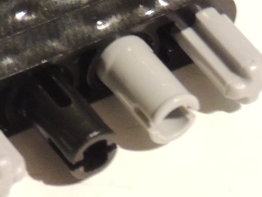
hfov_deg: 5.0
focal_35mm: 397
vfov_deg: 3.7
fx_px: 3004
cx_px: -8
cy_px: 110
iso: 800
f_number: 4
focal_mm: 15.1
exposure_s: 1/8
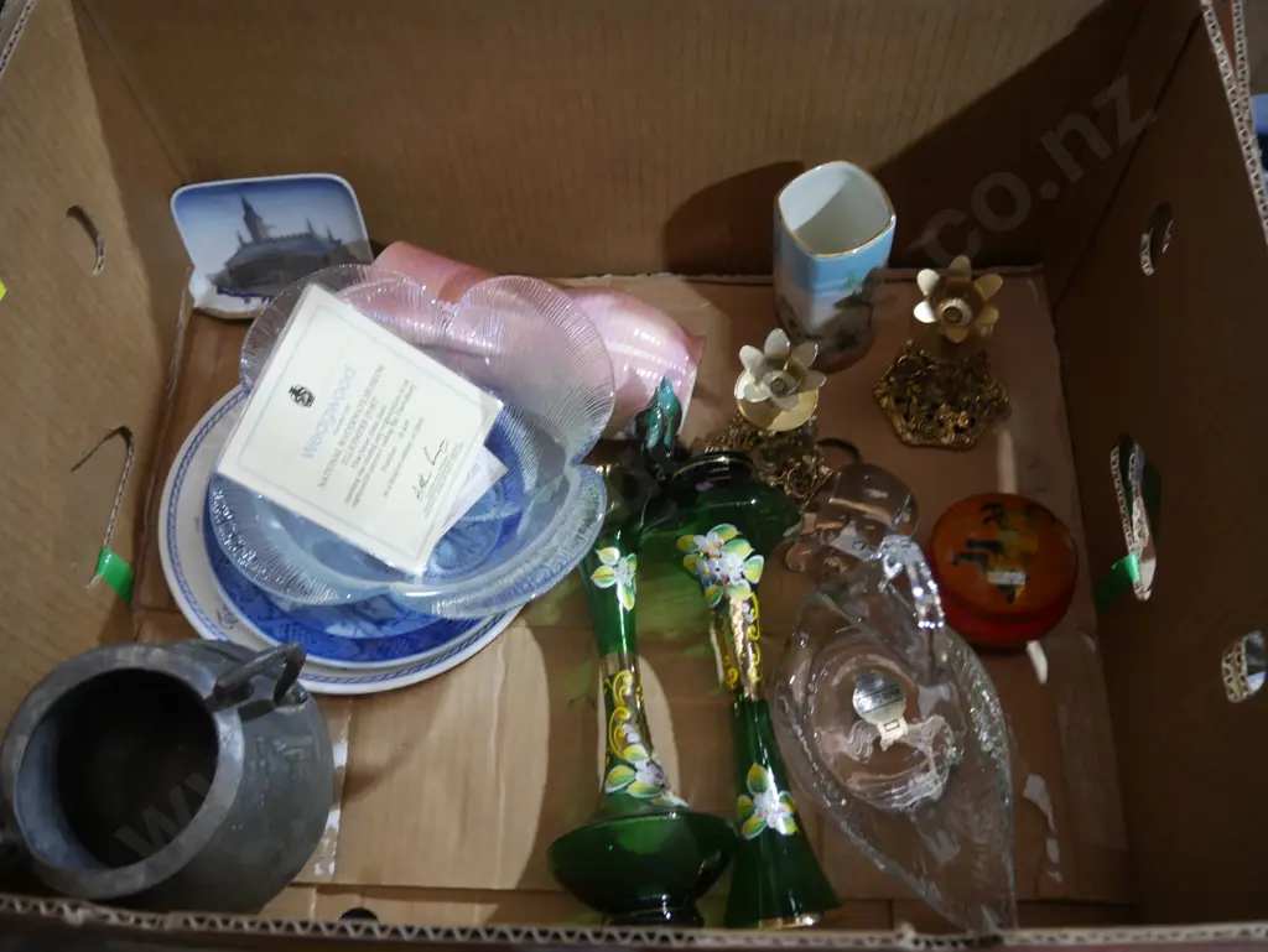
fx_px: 1099
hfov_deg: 59.9
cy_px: 476
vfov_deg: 46.8
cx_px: 634
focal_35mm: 30
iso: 1000
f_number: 3.6
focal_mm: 15
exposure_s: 1/60
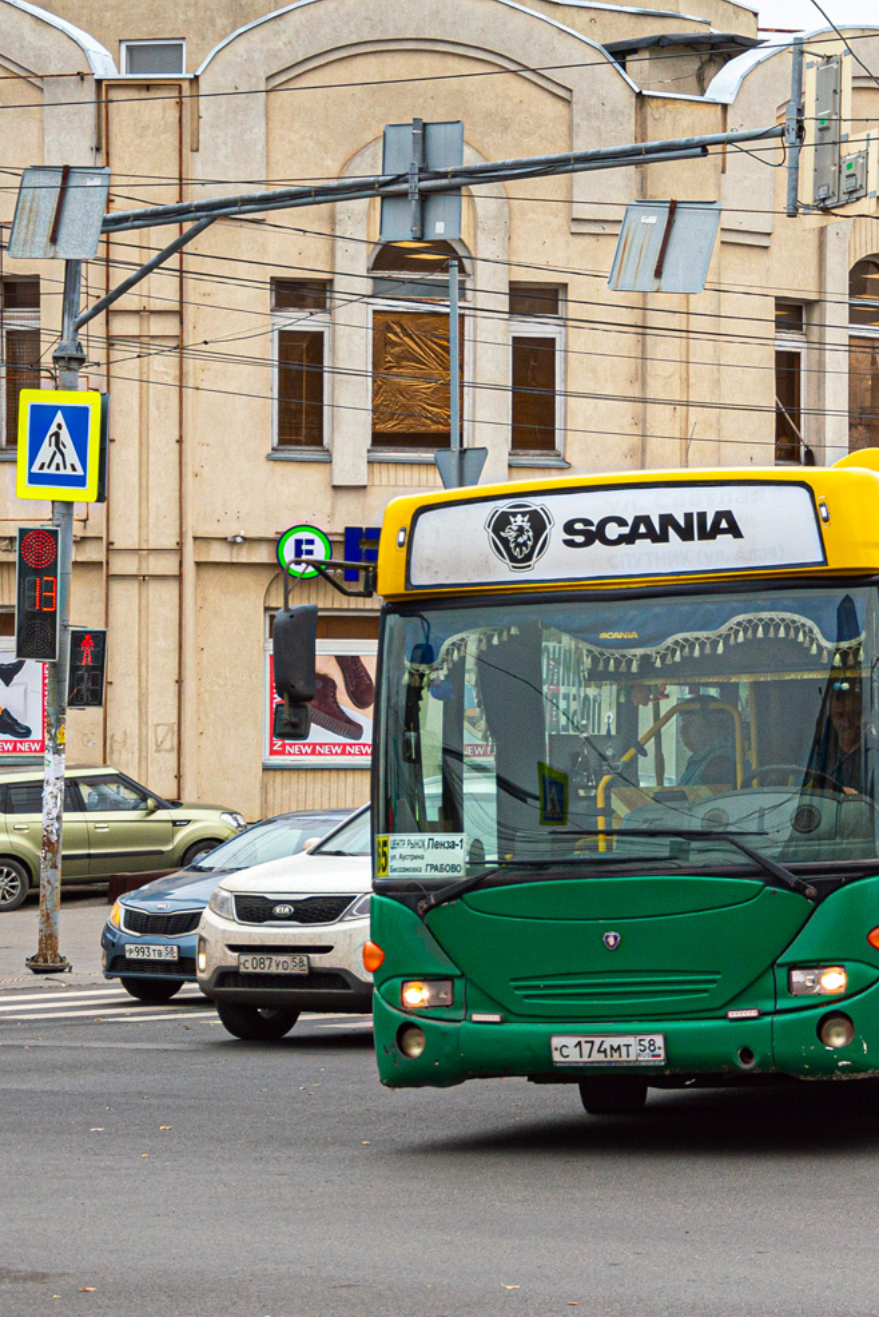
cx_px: 858
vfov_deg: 25.4
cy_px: 652
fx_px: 2919
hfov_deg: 16.8
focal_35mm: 80
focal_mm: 35
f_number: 5.6
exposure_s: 1/400
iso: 100
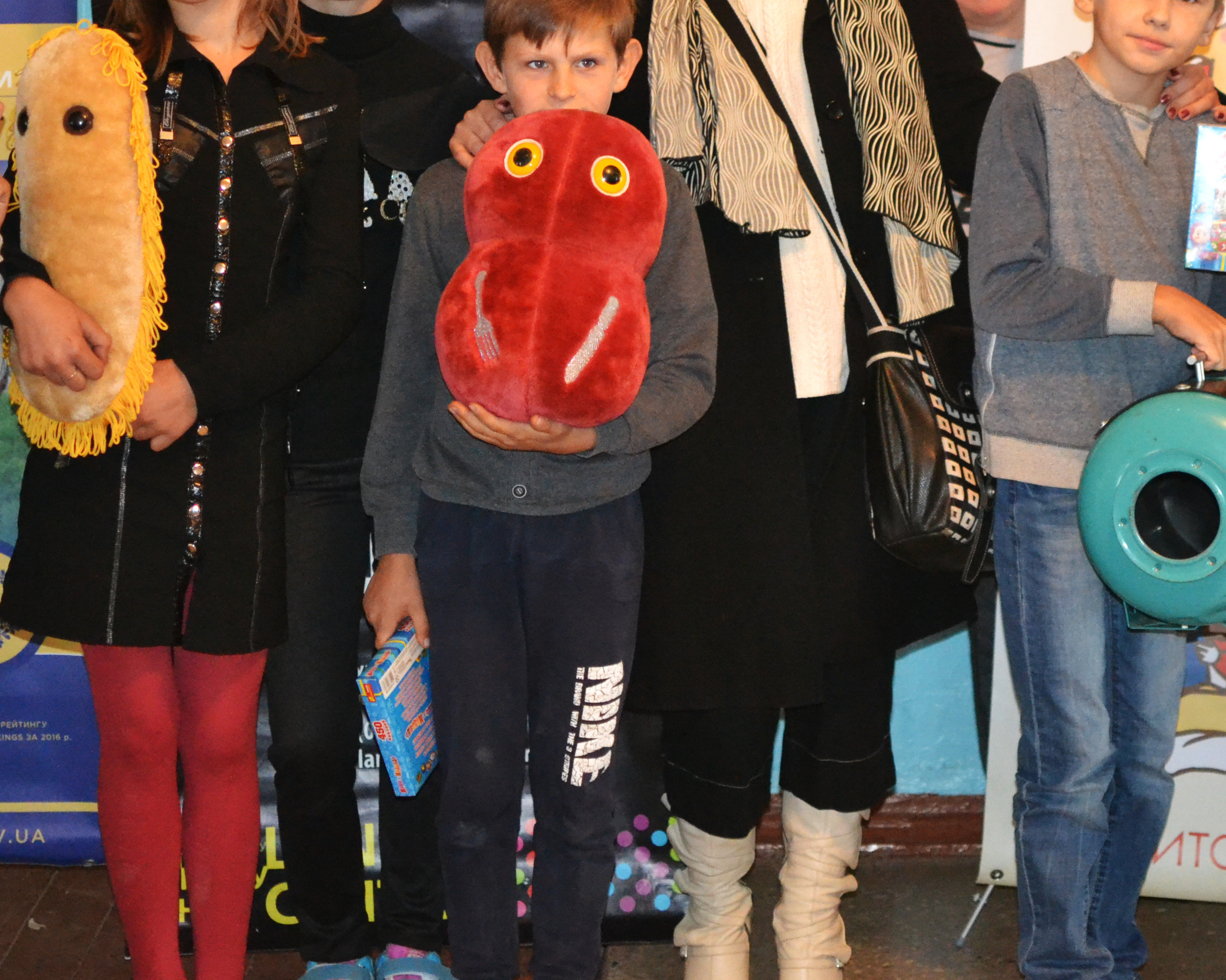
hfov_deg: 21.7
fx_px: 3187
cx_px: 773
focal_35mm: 88
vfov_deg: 17.4
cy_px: 316
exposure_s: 1/60
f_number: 1.8
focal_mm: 35
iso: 3200
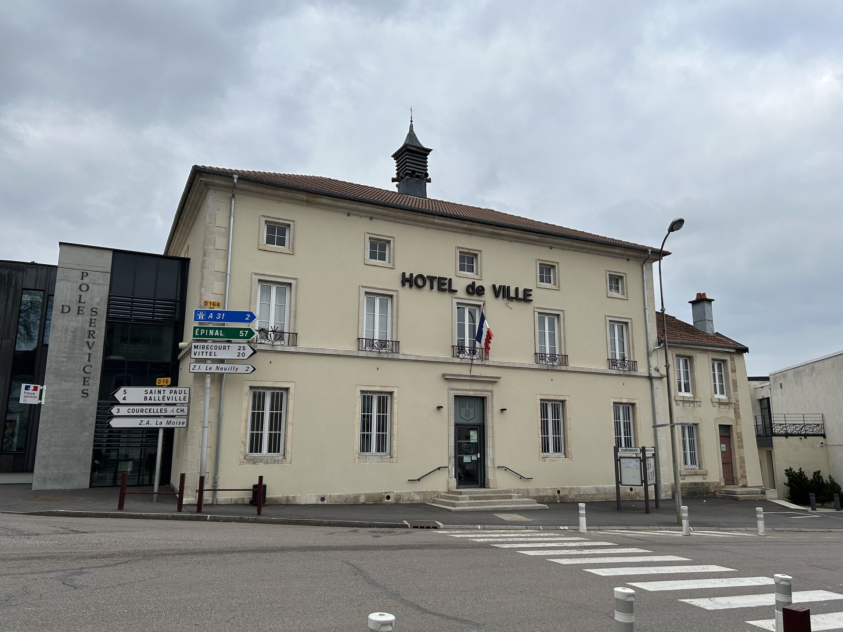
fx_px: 633
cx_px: 422
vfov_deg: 53.1
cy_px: 316
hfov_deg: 67.3
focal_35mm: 26
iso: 50
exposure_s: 1/1751
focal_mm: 5.7
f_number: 1.5
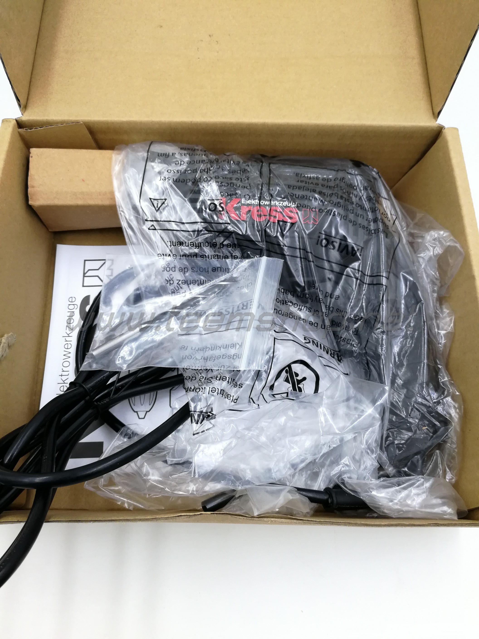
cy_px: 320
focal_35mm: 27
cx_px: 240
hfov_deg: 51.4
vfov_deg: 65.3
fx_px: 498
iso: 200
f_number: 2.2
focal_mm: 3.95
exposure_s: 1/400
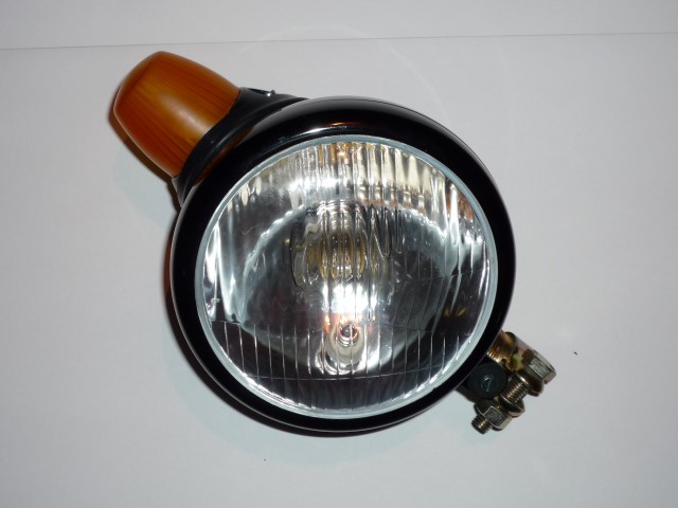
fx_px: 1234
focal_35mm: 63
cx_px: 339
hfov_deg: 30.7
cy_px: 254
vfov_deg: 23.3
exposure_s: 1/40
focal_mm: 9.3
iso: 100
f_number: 4.3
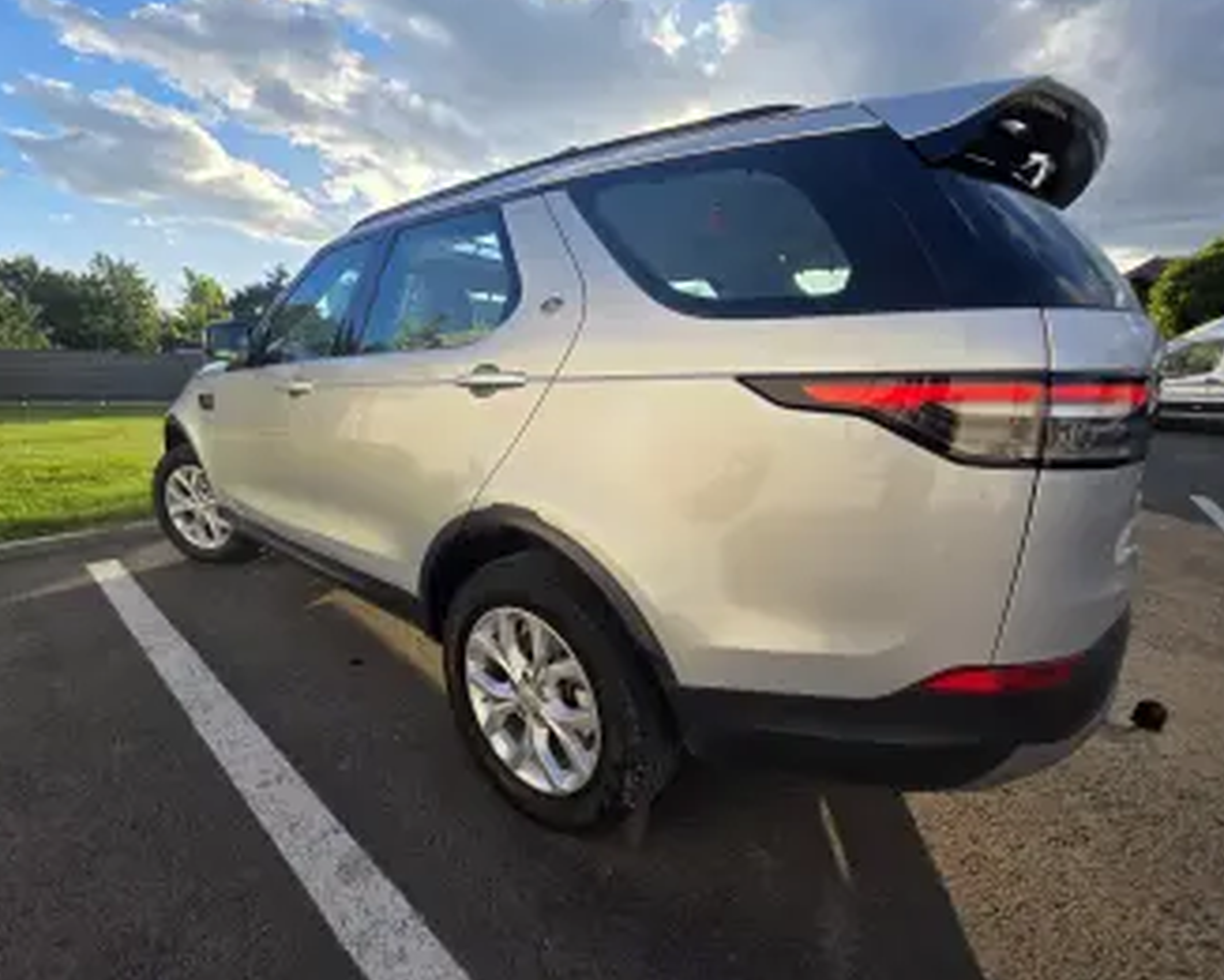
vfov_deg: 88.0
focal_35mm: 14
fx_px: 507
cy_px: 481
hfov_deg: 100.6
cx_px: 574
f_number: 1.9
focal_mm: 2.2
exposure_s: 1/2000
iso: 100
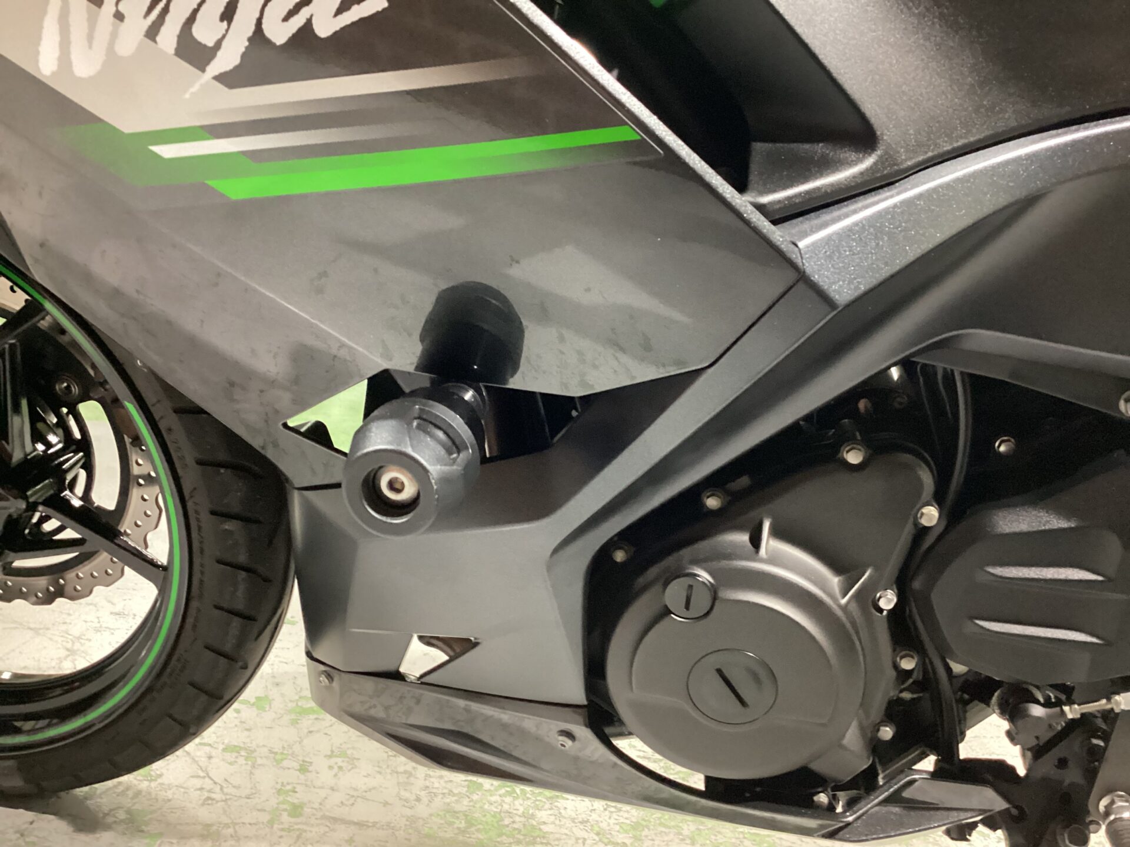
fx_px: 1012
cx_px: 565
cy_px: 424
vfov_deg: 45.4
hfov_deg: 58.4
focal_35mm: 31
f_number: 2.4
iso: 640
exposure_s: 1/30
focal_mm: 3.3
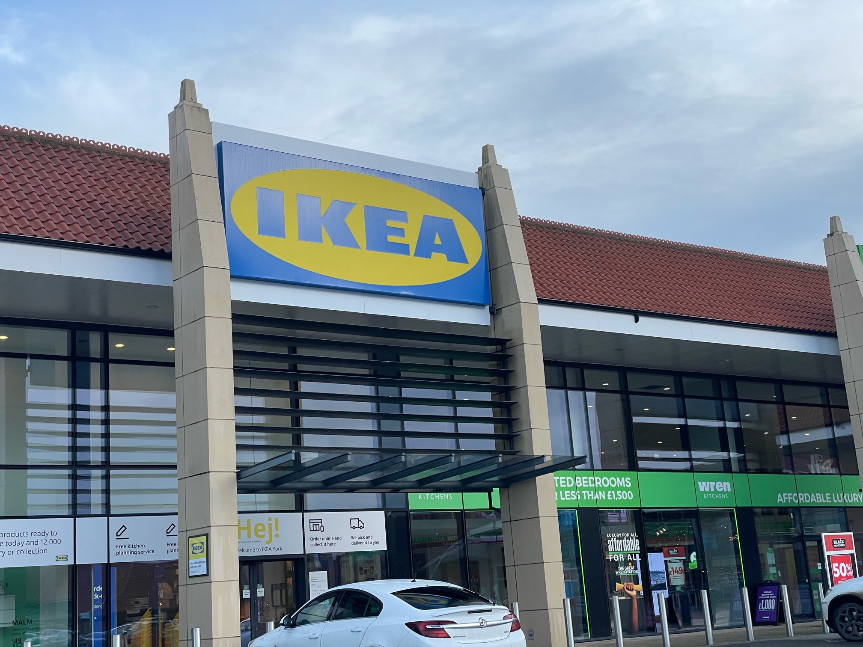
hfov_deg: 36.8
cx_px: 432
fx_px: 1296
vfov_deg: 28.0
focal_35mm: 52
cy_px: 324
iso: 25
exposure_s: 1/421
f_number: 2
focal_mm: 6
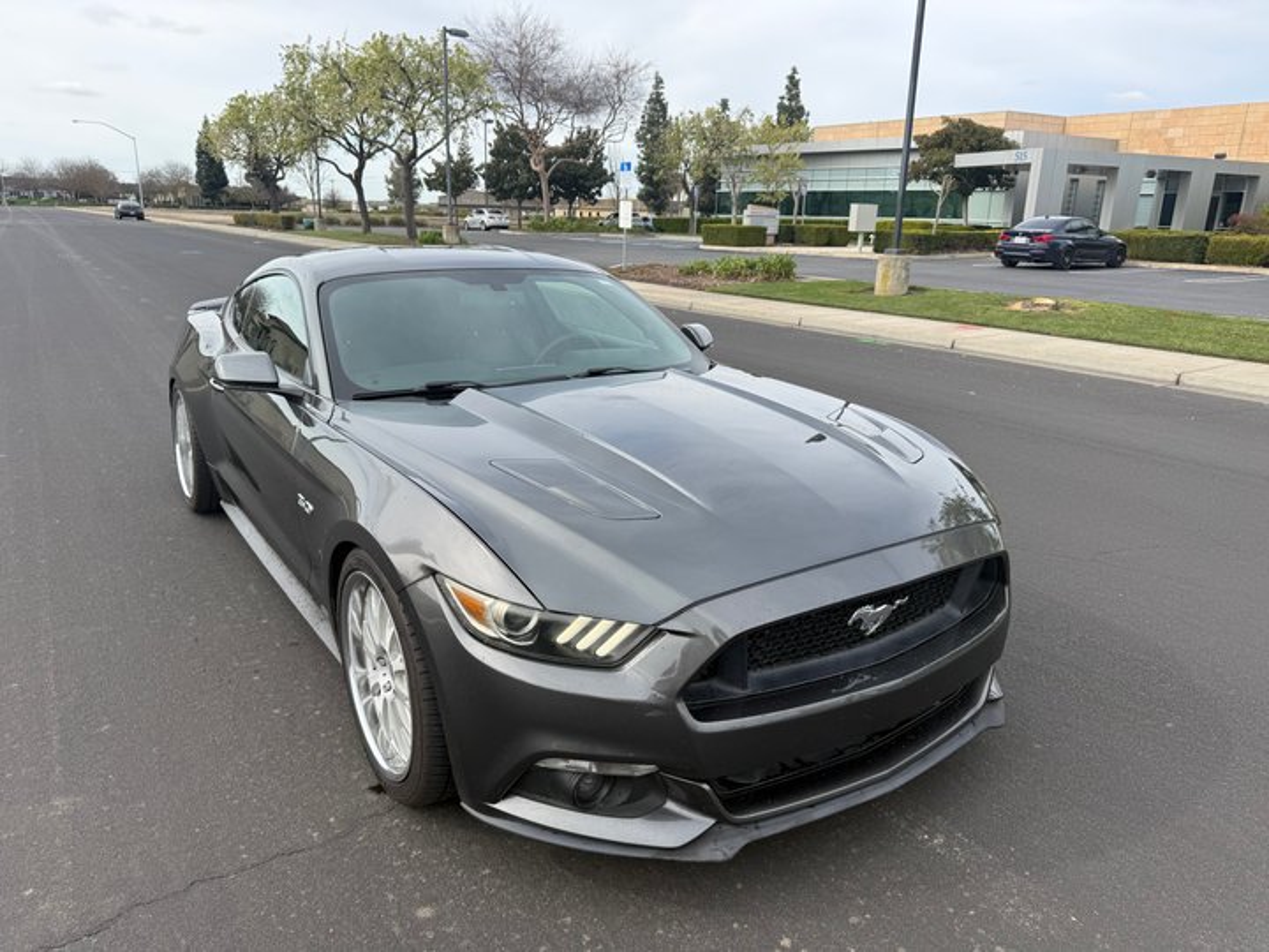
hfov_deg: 71.6
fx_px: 880
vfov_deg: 56.8
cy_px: 476
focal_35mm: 24
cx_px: 634
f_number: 1.78
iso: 80
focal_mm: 6.76
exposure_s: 1/2232
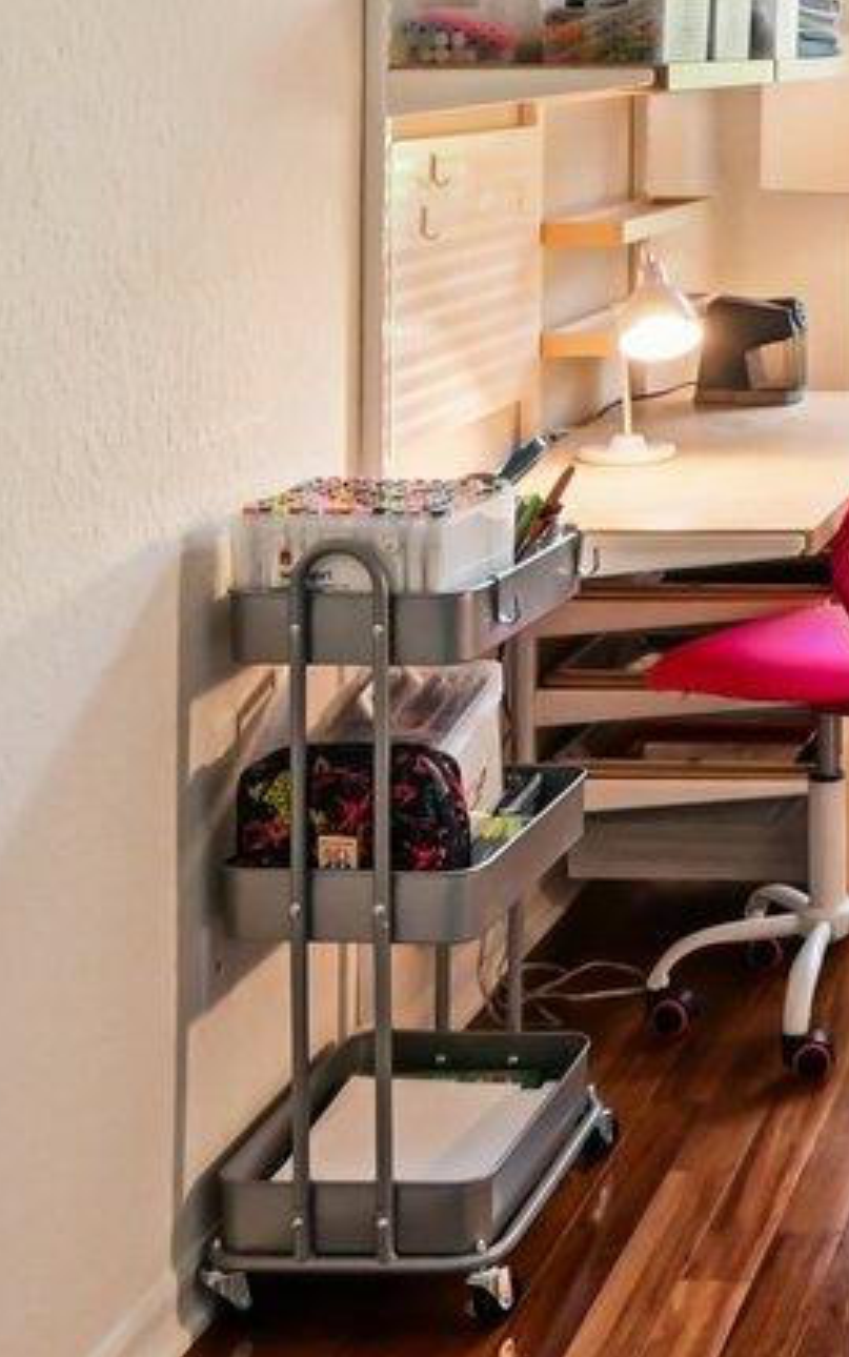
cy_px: 156
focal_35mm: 68
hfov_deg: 17.2
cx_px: 1288
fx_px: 2516
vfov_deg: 29.1
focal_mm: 14
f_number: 8
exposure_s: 1/160
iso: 2500
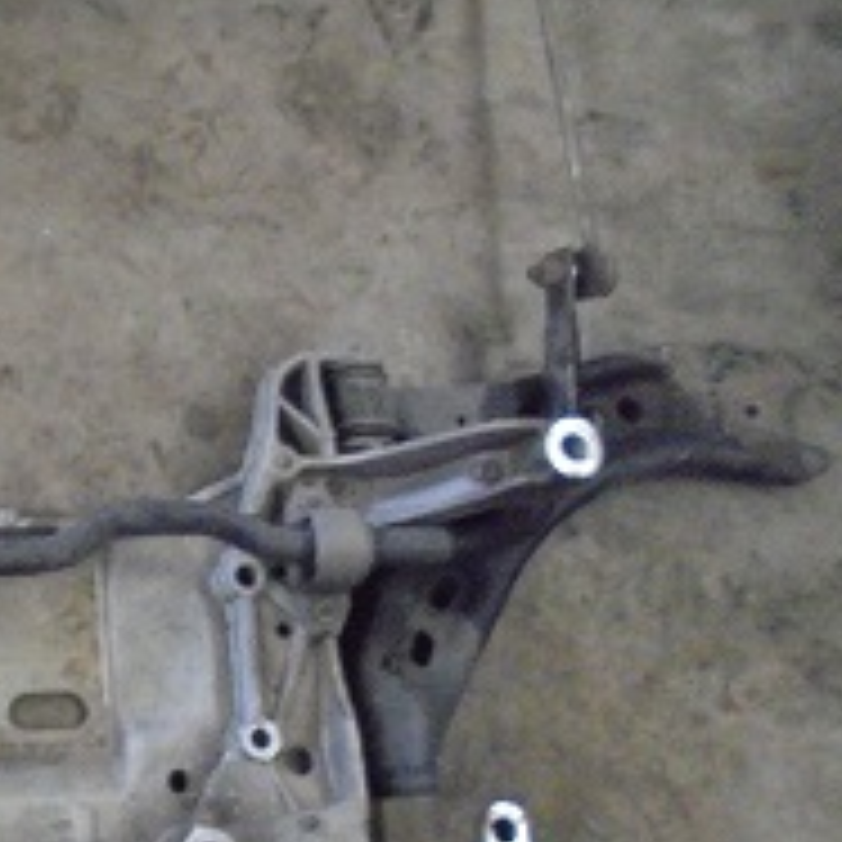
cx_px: -194
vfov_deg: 29.9
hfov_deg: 26.4
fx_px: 1569
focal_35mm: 57
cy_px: 518
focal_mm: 4.6
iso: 800
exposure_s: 1/10
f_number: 3.5
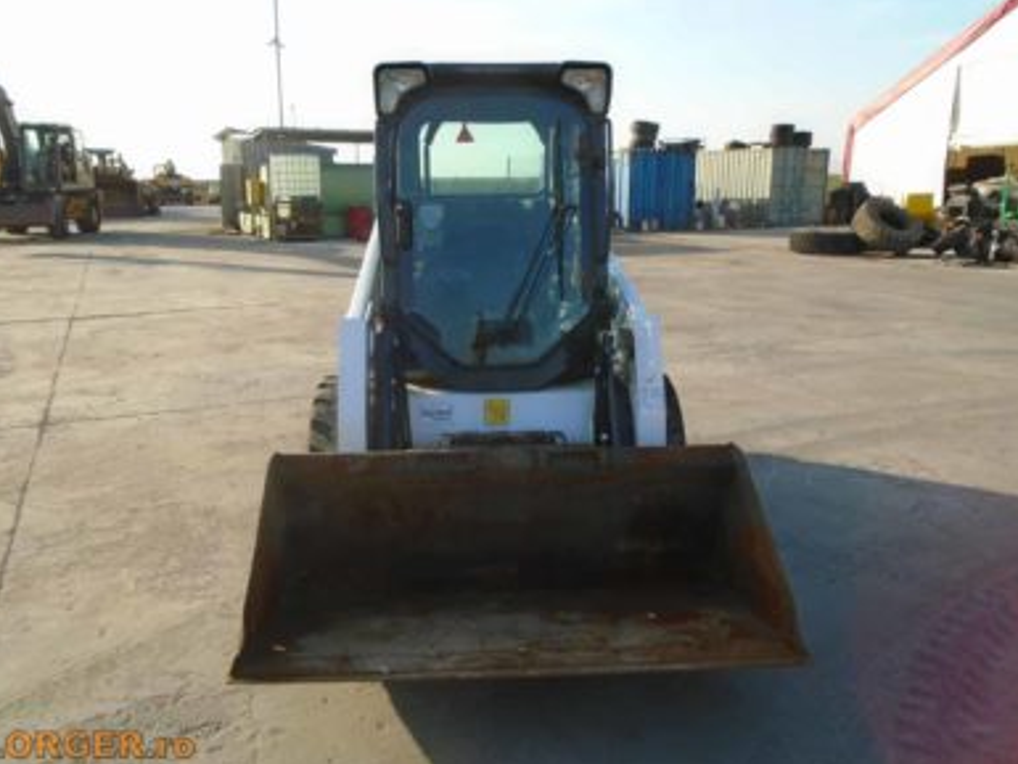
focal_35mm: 27
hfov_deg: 65.3
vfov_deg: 51.4
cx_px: 497
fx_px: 794
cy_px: 373
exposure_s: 1/500
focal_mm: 4.6
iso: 100
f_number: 3.2
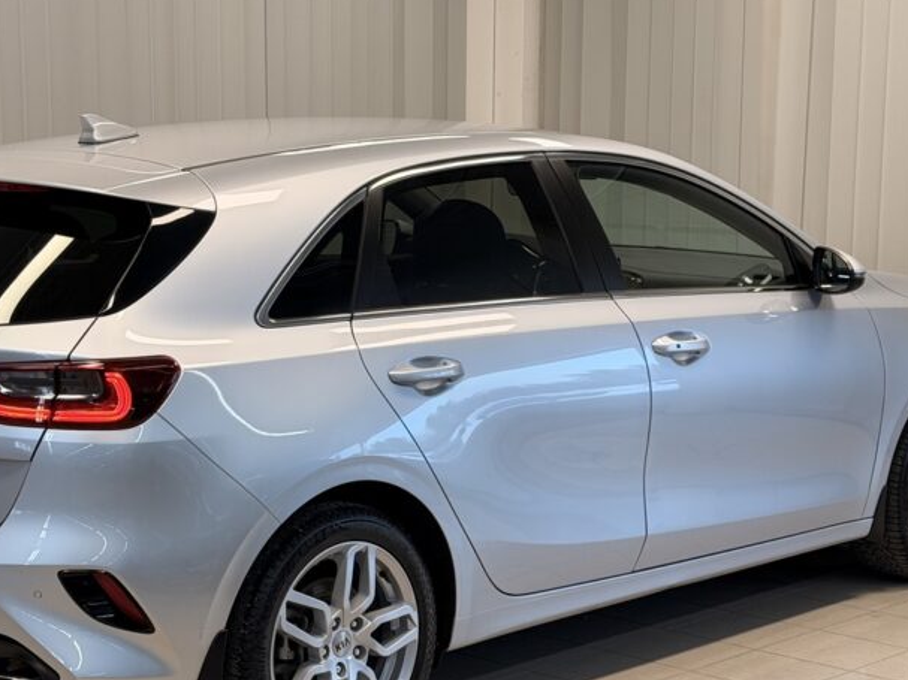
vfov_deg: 18.2
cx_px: 389
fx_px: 2124
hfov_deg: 24.1
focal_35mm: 81
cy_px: 420
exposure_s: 1/100
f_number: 1.78
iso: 64
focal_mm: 6.76
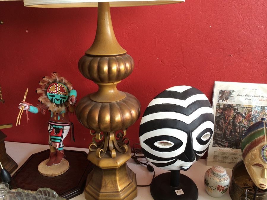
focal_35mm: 30
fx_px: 231
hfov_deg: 60.0
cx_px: 134
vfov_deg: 46.8
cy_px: 100
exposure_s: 1/50
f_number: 2.2
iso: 40
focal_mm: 4.12
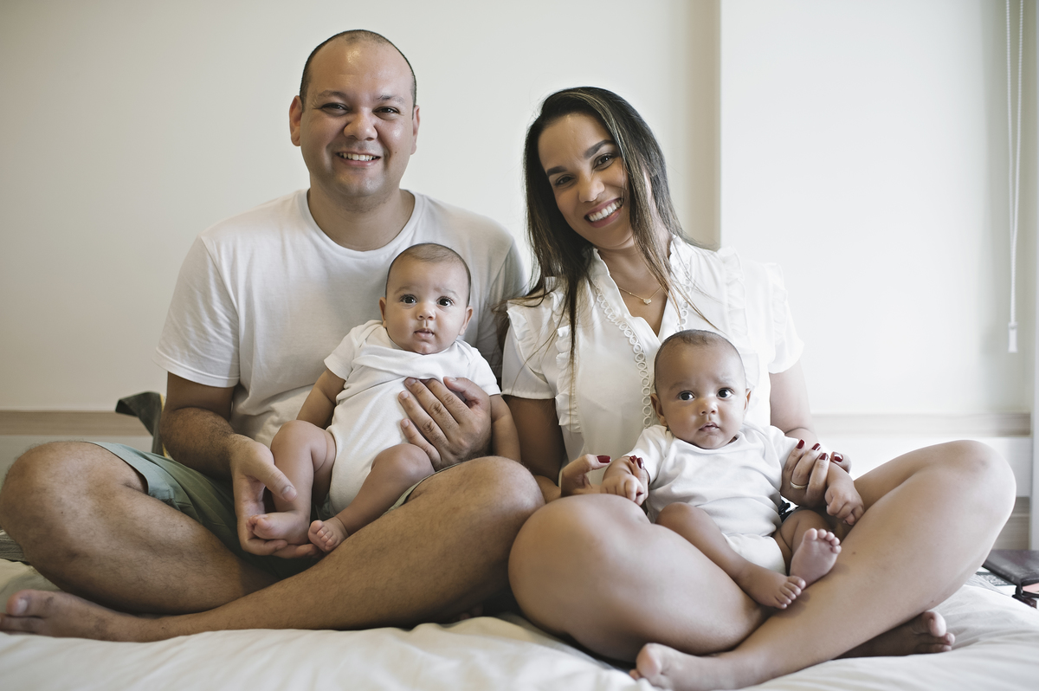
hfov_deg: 54.5
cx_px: 520
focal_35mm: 35
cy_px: 346
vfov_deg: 37.8
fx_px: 1009
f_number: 2.5
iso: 400
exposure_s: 1/200
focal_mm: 35
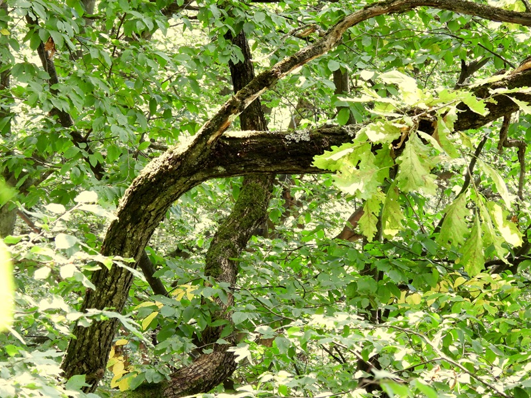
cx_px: 266
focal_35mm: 115
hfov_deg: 17.1
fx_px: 1764
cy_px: 199
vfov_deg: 12.9
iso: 400
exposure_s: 1/40
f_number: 4
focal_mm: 20.5
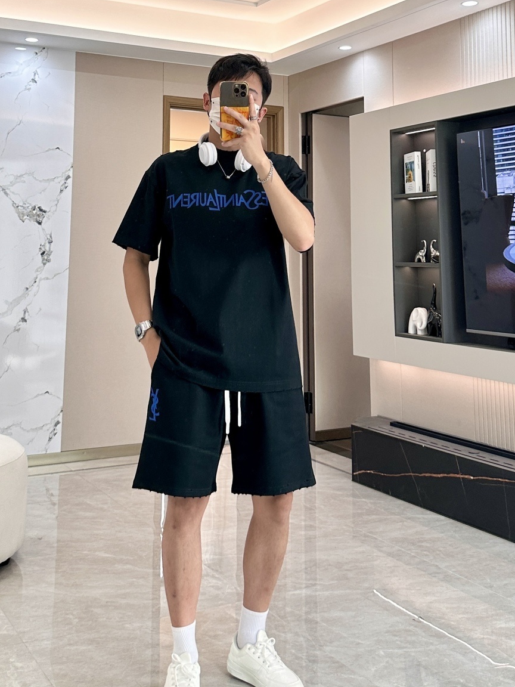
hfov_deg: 46.7
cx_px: 231
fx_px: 595
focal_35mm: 30
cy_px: 313
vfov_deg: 59.9
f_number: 1.78
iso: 125
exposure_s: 1/121
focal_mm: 6.86
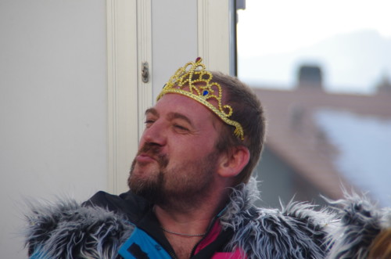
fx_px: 3251
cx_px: 196
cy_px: 130
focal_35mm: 300
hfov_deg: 6.9
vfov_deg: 4.6
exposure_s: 1/250
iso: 100
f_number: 6.3
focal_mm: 200
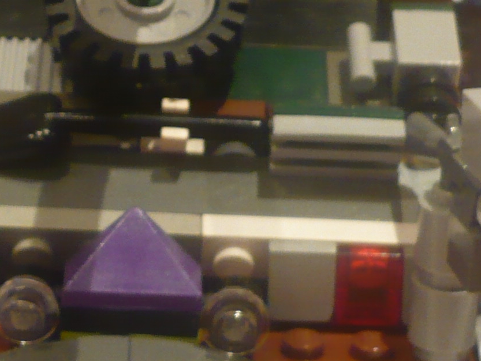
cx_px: 146
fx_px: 1793
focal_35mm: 129
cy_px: -42
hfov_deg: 15.2
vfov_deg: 11.3
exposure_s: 1/8
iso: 200
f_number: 2.8
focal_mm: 5.8
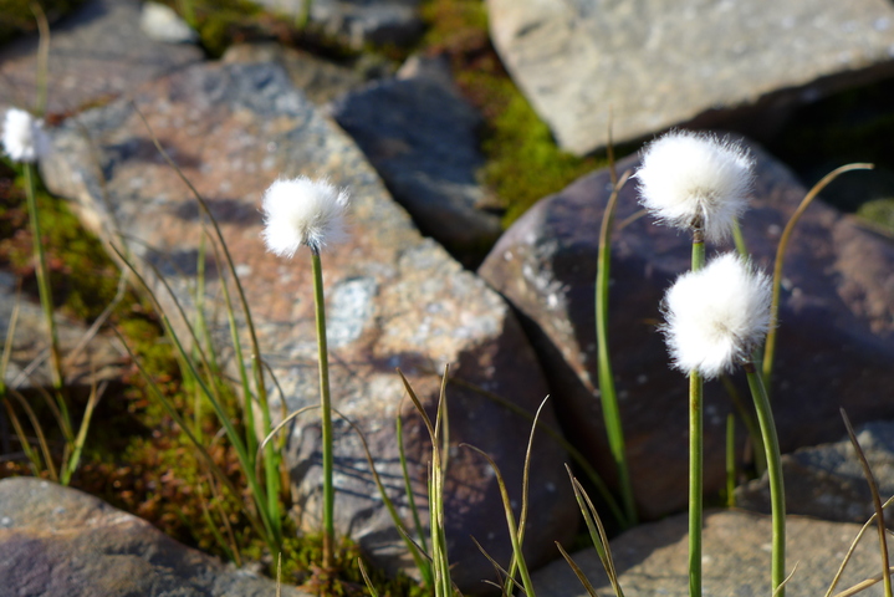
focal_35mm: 65
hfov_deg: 30.9
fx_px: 1615
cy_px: 298
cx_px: 447
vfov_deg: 20.9
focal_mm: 12.8
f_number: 2.8
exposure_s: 1/800
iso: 80
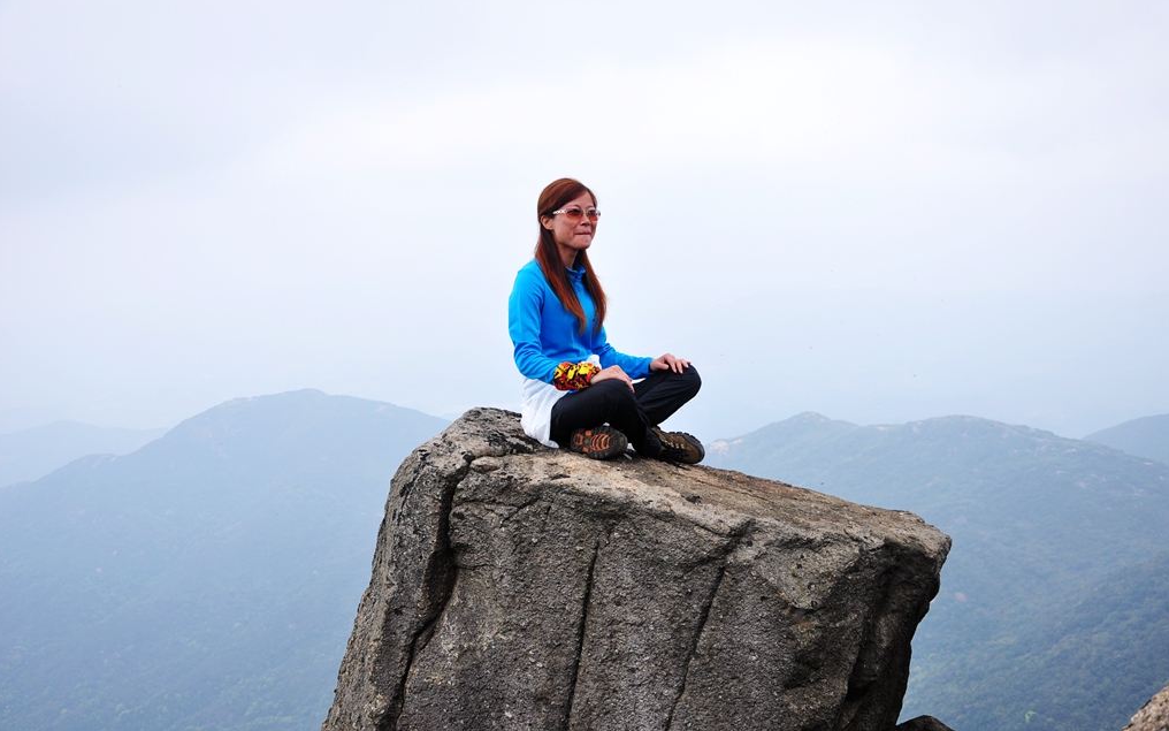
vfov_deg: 32.0
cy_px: 387
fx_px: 1274
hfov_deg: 49.3
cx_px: 582
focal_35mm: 40
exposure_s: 1/500
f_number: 6.3
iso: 200
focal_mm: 26
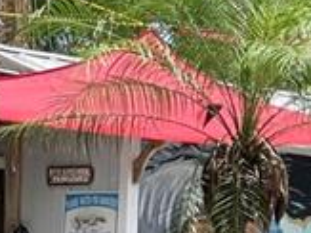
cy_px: 342
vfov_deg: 4.5
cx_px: 935
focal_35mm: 327
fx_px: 2936
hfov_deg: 5.7
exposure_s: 1/600
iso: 32
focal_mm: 6
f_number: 2
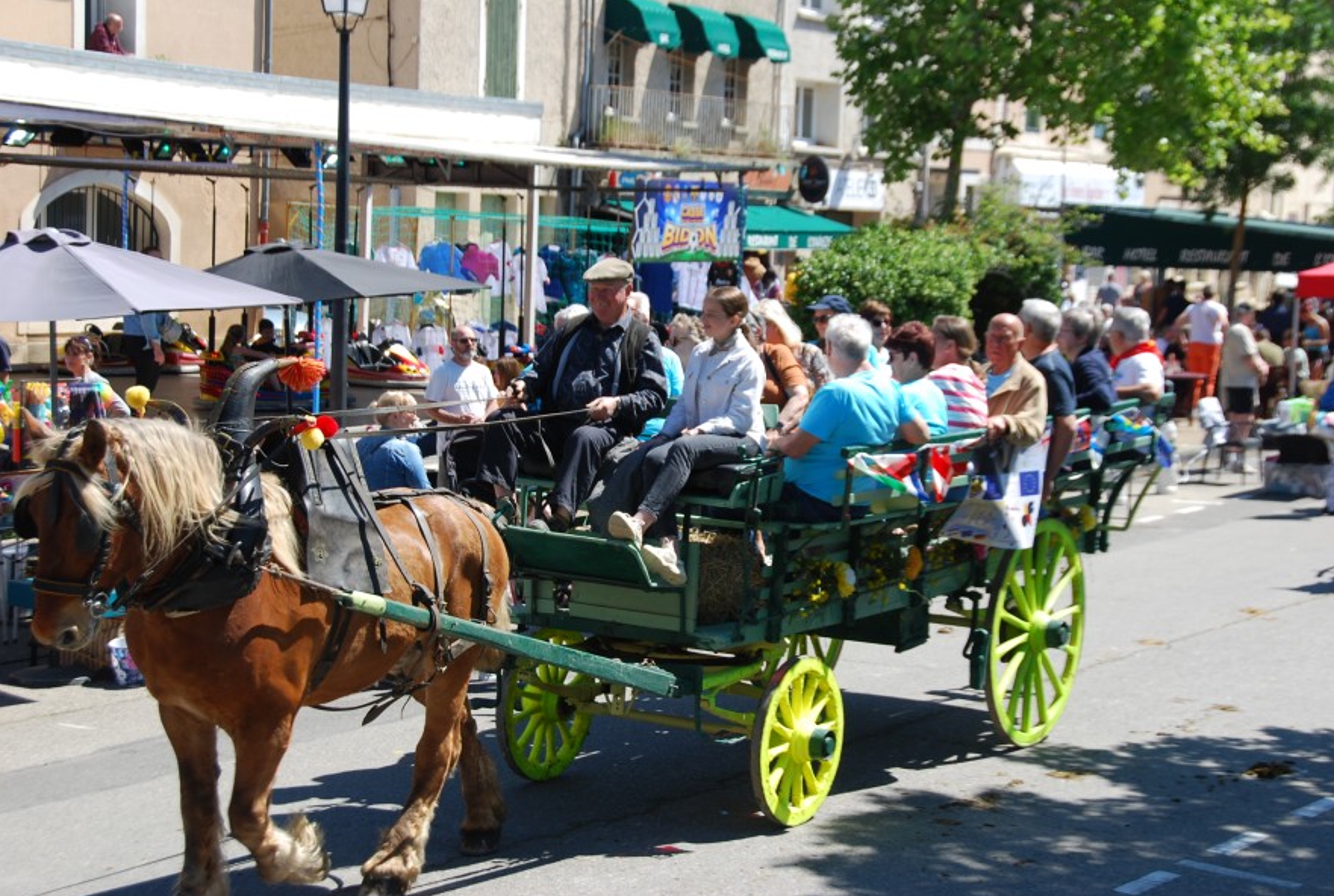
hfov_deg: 27.6
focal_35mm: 73
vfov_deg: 18.8
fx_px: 2711
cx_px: 670
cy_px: 446
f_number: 7.1
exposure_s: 1/200
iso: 100
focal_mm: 48
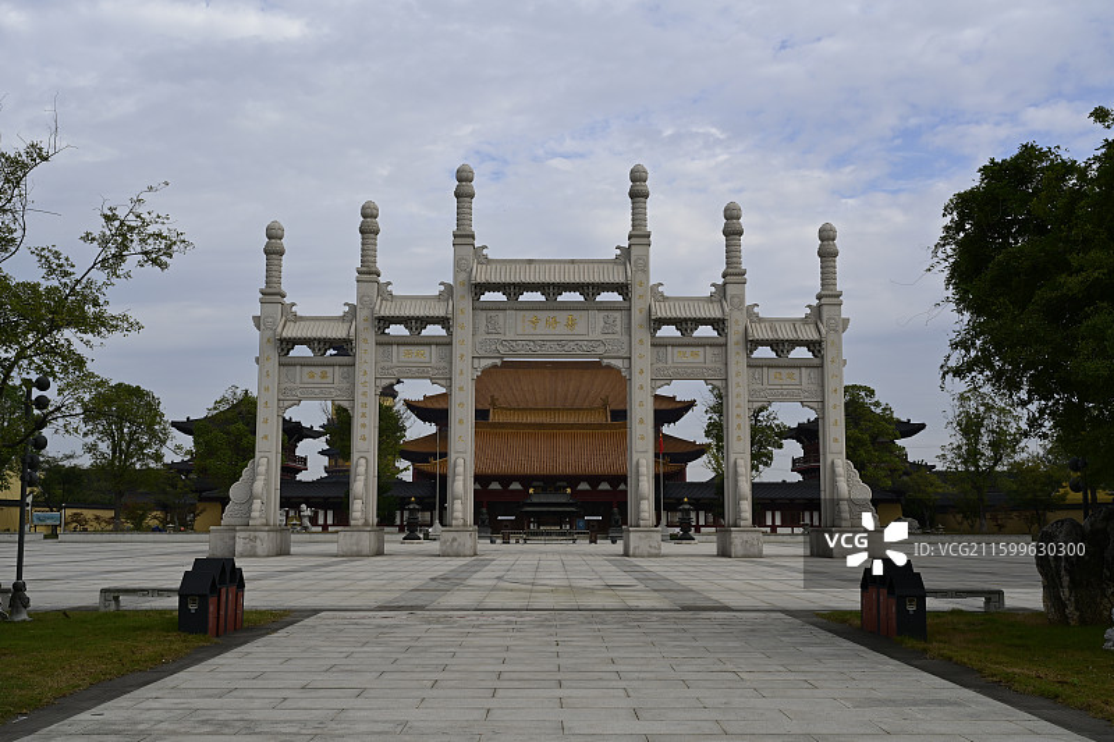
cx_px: 557
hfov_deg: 50.7
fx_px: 1176
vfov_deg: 35.0
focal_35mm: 38
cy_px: 371
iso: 100
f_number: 11
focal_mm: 38
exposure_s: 1/160
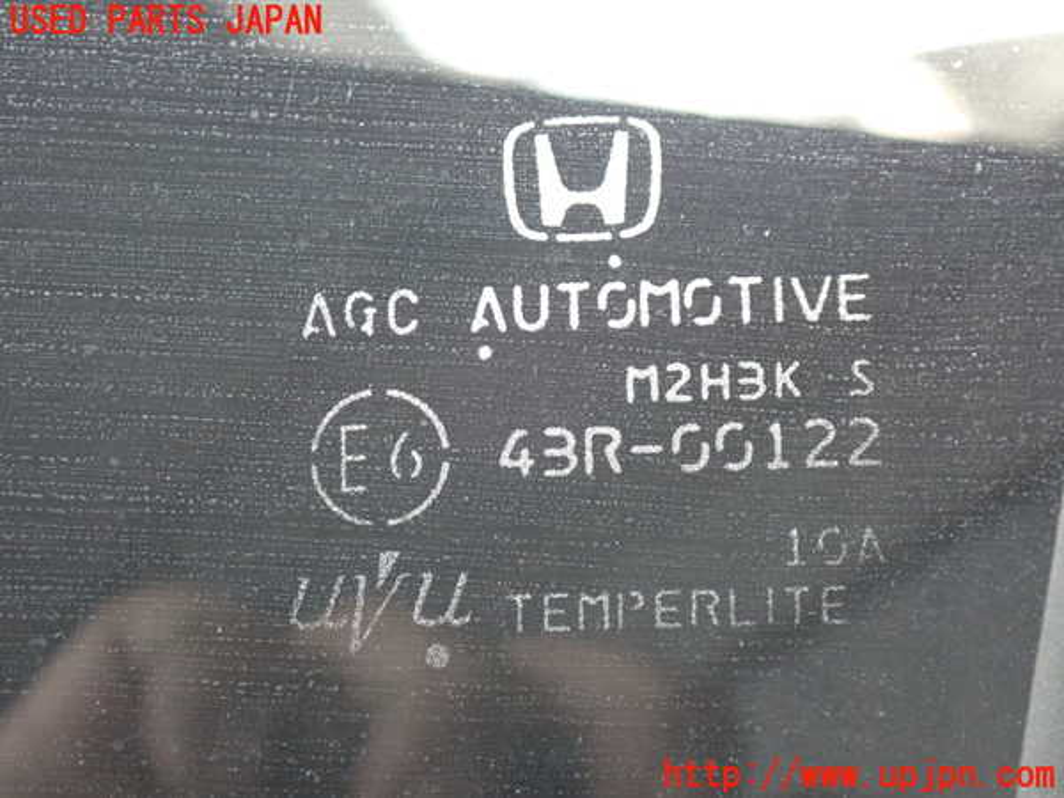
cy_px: 399
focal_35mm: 100
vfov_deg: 14.8
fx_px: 3074
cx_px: 532
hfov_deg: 19.6
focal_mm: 18
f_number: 4.9
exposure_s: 1/100
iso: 800
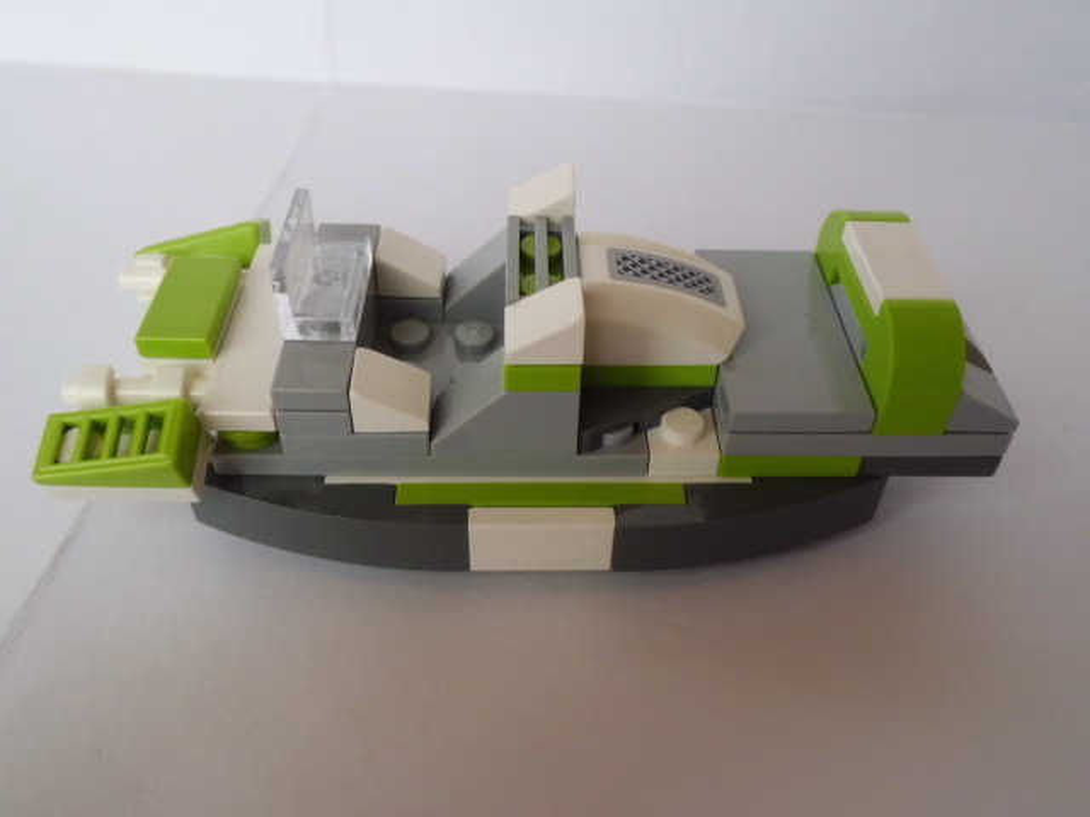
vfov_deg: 45.4
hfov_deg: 58.4
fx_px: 976
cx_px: 545
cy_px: 408
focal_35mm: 31
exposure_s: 1/160
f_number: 2.9
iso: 100
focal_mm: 5.5
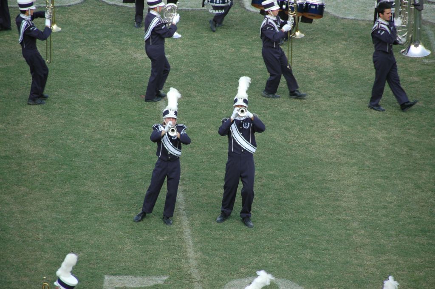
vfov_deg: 4.6
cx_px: 218
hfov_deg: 6.9
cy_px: 144
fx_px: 3620
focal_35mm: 300
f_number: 5.6
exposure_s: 1/200
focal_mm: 200
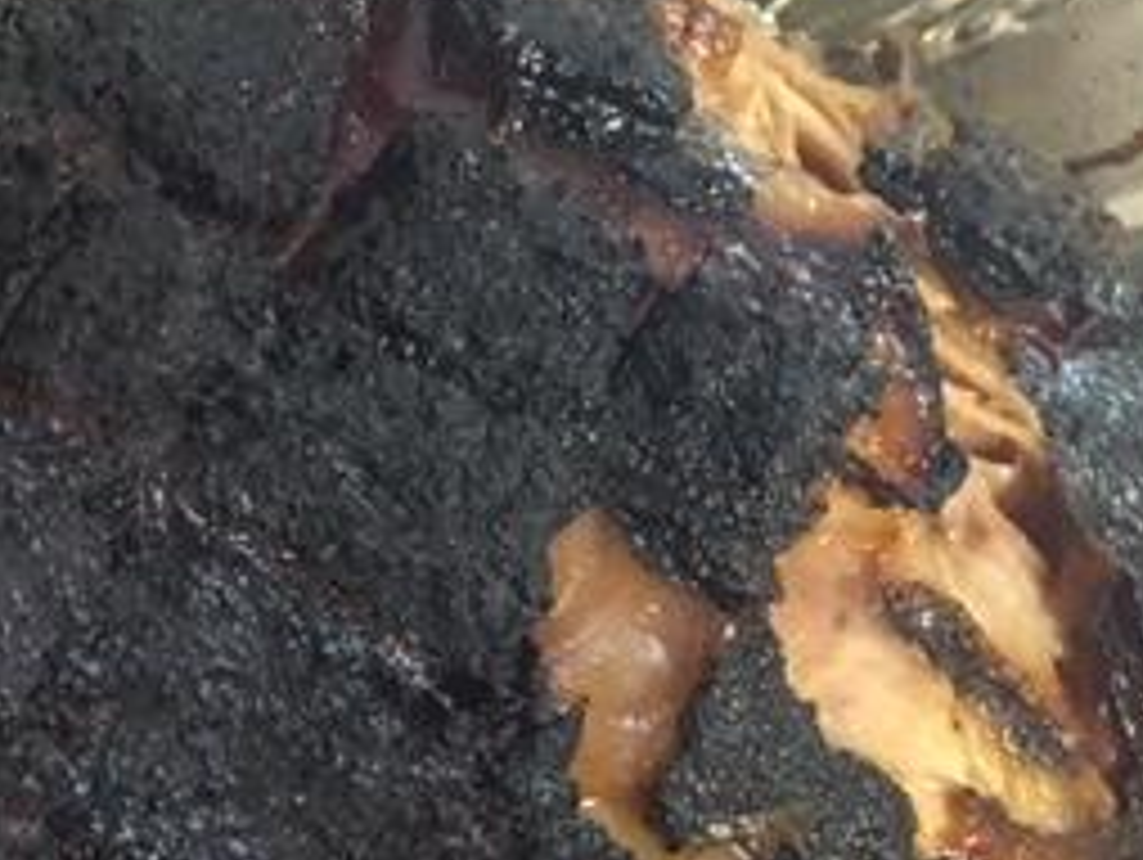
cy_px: 797
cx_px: 54
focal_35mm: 73
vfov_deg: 19.8
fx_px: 2413
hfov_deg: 25.6
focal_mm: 4.15
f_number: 2.2
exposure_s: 1/17
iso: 200
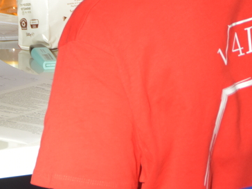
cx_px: 114
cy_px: -56
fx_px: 3116
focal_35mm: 428
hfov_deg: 4.6
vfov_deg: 3.5
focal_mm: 90
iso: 800
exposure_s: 1/200
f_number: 7.1
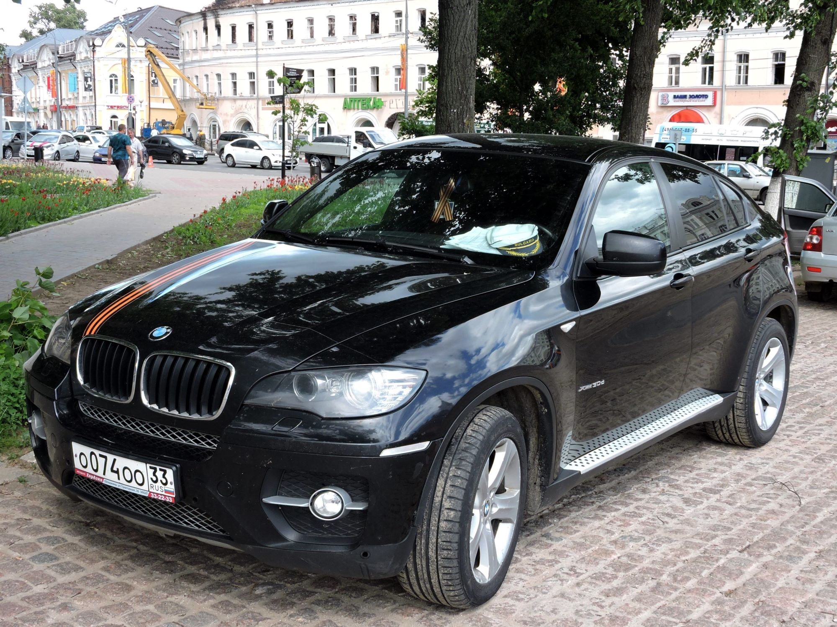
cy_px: 314
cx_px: 418
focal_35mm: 40
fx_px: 967
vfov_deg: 36.0
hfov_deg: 46.8
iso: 100
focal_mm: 7.2
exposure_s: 1/200
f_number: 3.8
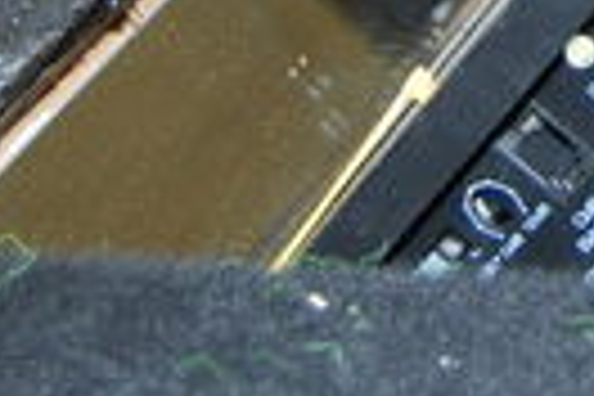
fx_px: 3118
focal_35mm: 189
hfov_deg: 10.5
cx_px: 900
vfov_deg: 7.0
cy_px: -464
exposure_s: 1/60
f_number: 4
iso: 400
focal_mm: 26
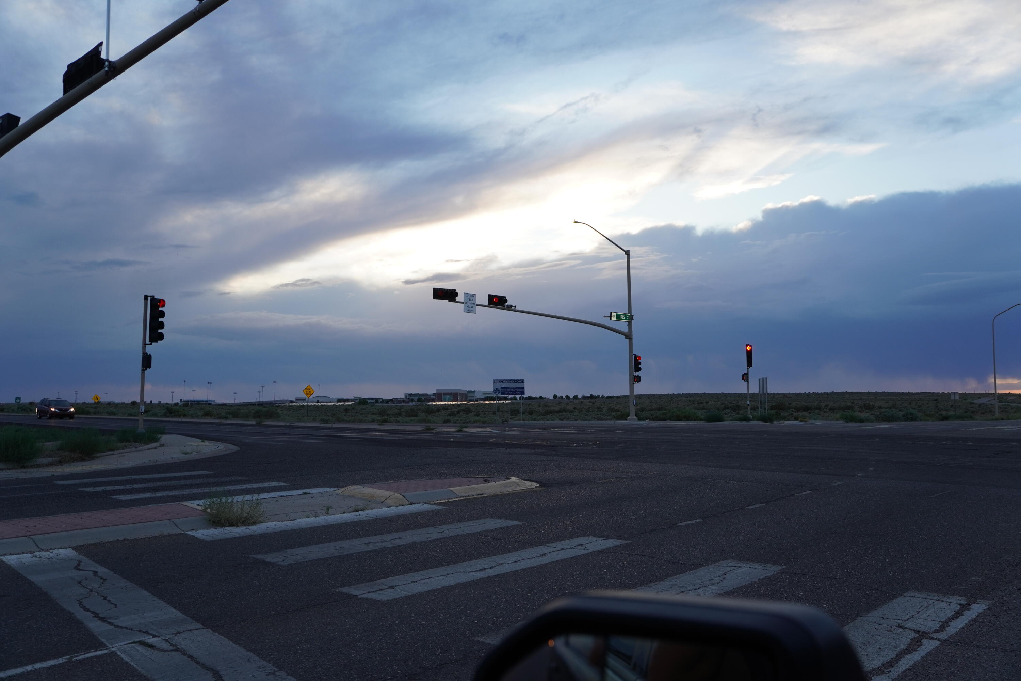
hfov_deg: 59.5
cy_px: 340
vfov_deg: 41.7
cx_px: 510
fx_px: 893
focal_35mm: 32
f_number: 4
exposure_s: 1/160
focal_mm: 21
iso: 200
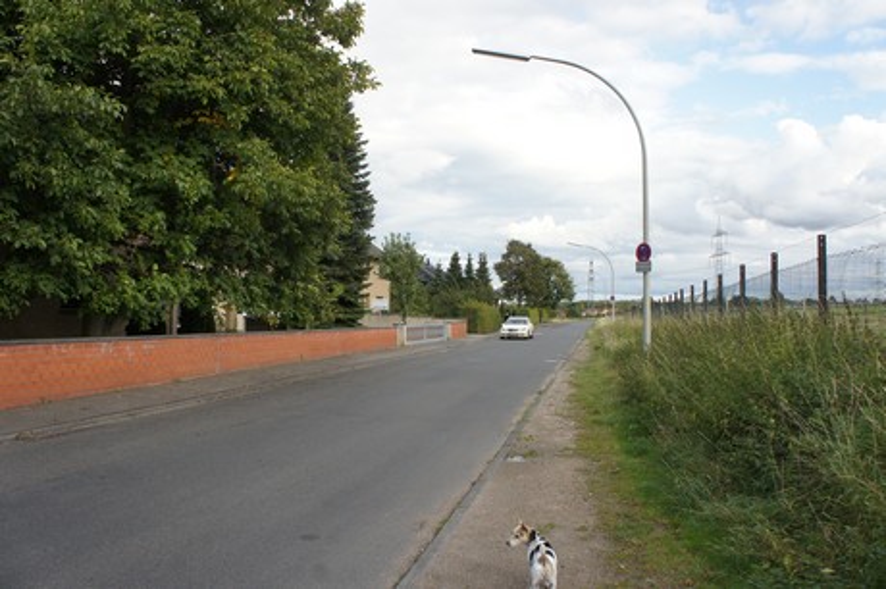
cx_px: 443
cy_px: 294
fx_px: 664
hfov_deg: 67.4
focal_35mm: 27
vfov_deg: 47.9
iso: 400
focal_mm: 18
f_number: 6.3
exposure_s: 1/250
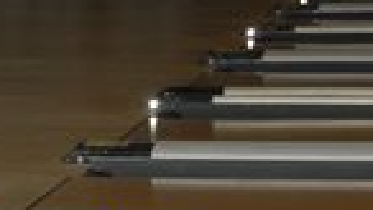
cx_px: -36
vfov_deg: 4.9
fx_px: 2442
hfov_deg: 8.7
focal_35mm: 247
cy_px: 124
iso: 200
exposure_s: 1/125
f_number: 4.2
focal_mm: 36
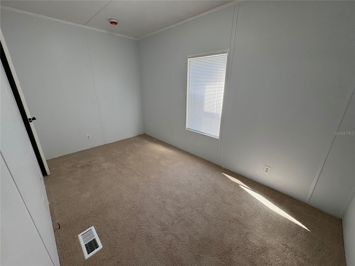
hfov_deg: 102.1
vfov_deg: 85.7
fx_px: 144
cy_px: 133
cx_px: 178
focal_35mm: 14
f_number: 2.2
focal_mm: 2.22
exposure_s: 1/120
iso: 125
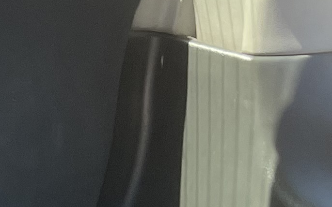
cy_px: 555
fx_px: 1411
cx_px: -474
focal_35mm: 156
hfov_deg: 11.2
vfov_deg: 7.6
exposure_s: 1/121
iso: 64
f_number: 1.6
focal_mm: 5.1
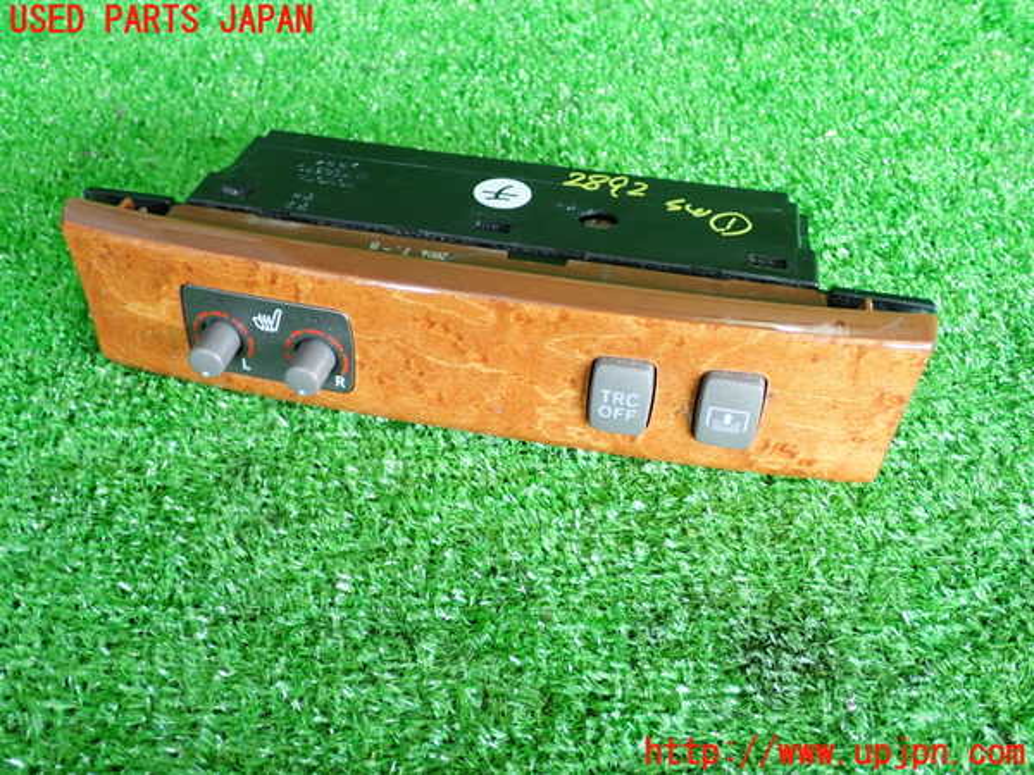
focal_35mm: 36
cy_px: 388
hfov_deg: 51.4
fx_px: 1075
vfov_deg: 39.7
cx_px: 517
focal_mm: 6.37
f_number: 2.5
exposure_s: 1/40
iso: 200
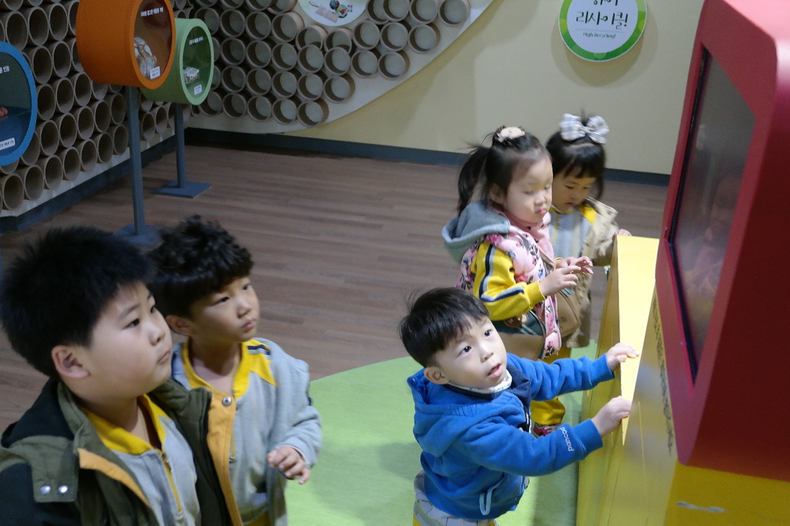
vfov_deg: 33.2
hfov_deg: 48.4
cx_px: 355
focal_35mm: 40
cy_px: 338
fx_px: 878
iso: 800
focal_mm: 20
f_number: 3.5
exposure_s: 1/40
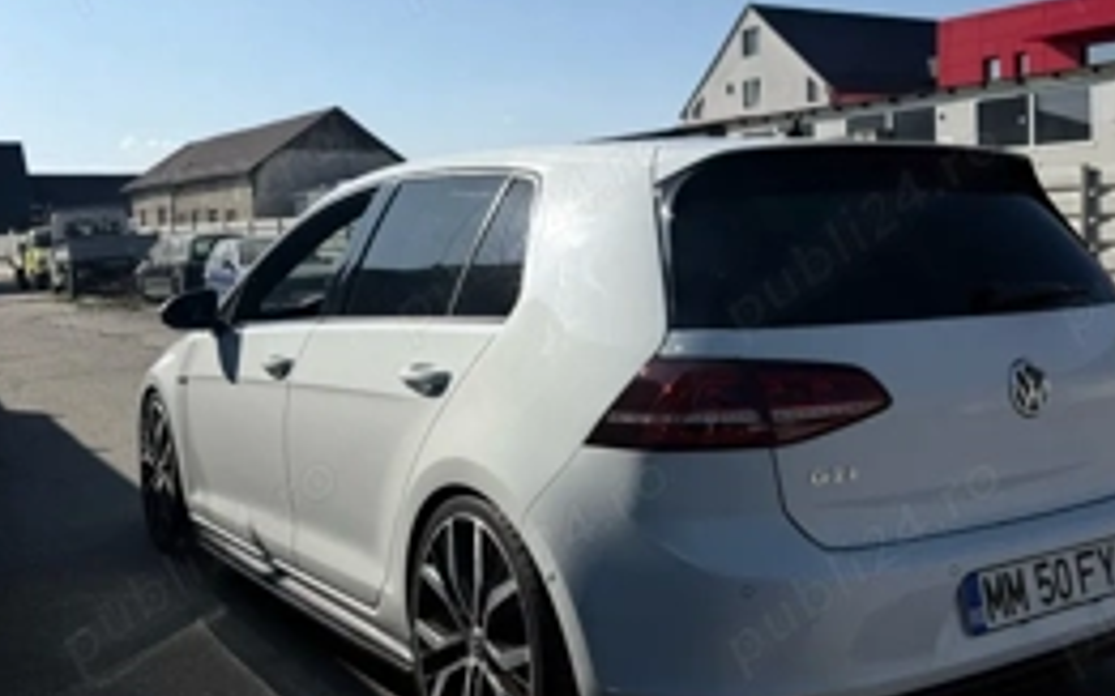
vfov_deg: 32.7
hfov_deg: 50.3
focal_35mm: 39
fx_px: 1185
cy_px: 282
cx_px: 615
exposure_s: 1/7353
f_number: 1.78
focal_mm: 6.76
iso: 80
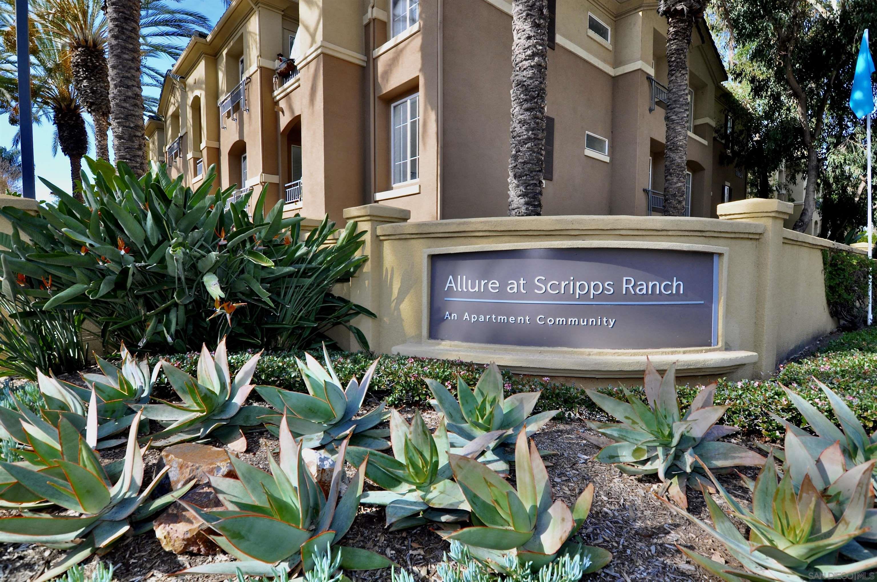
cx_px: 438
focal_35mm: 16
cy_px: 291
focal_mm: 11
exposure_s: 1/125
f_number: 5.6
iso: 200
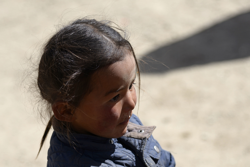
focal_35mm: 120
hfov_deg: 17.1
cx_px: 125
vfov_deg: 11.4
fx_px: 834
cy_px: 84
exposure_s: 1/1000
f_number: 4
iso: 100
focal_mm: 120
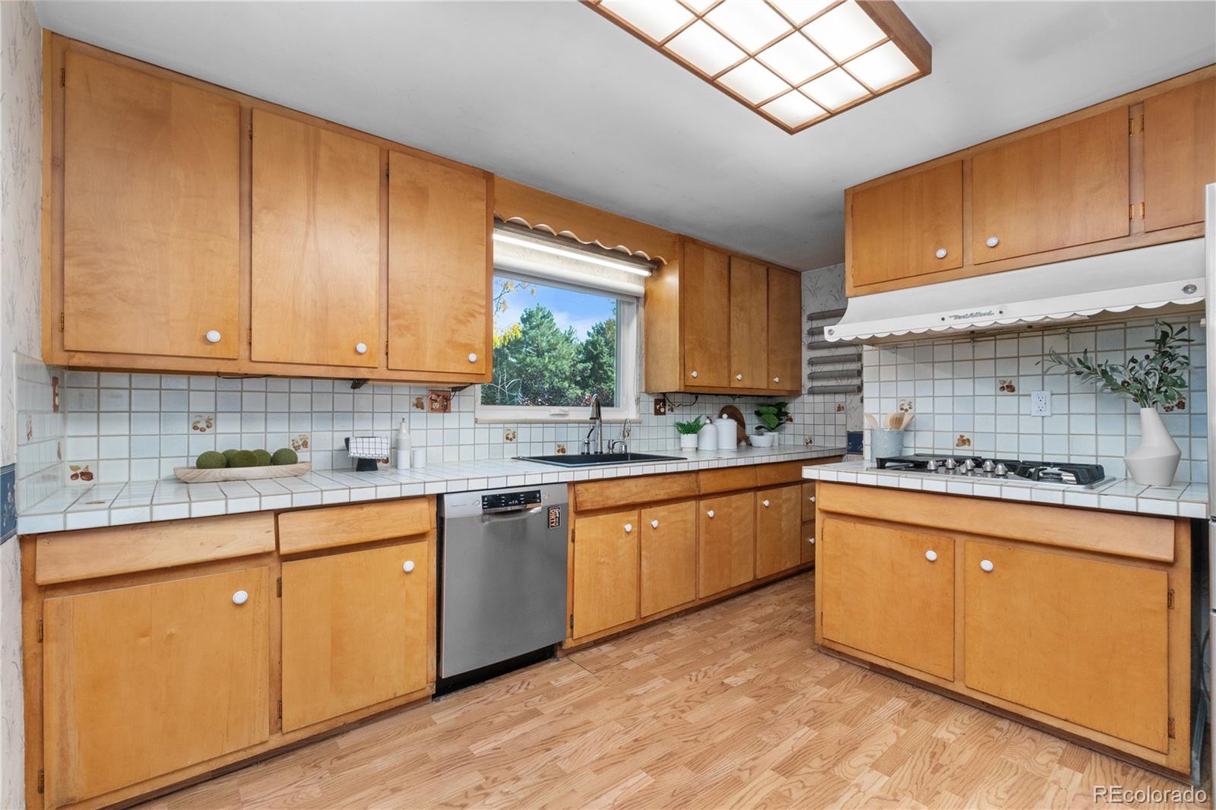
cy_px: 405
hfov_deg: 100.4
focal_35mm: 15
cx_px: 608
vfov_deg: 77.3
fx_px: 507
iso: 200
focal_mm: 10
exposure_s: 1/2
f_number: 9
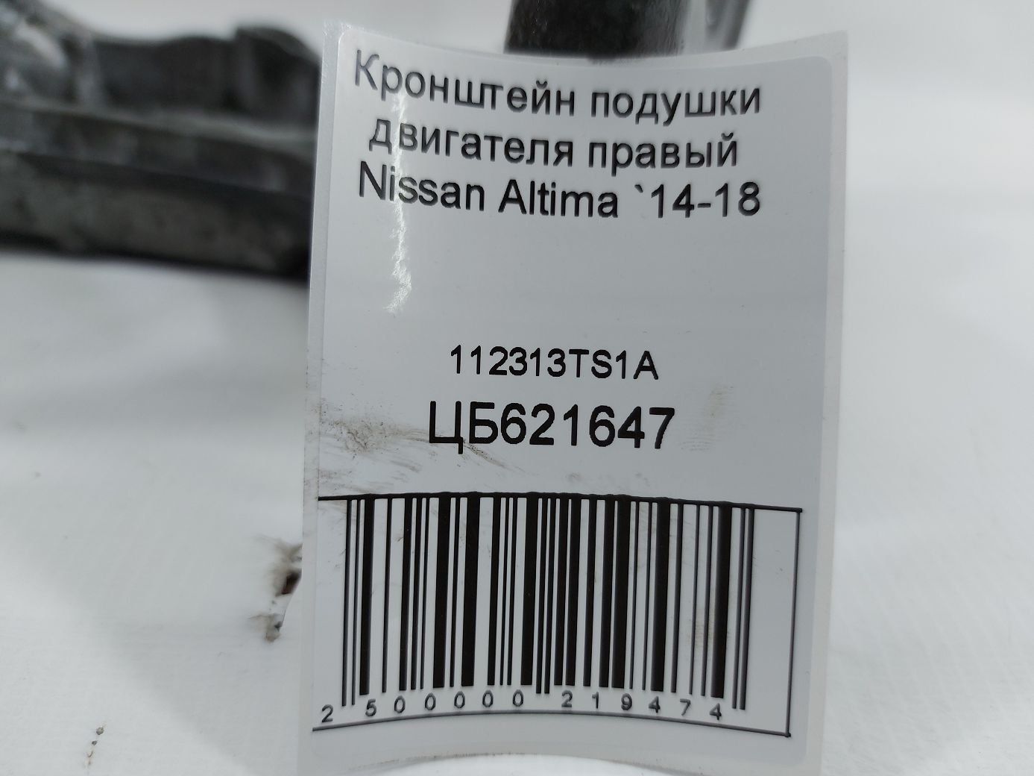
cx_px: 517
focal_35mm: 24
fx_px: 717
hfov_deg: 71.6
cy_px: 388
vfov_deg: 56.8
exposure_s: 1/100
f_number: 1.8
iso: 50
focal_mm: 5.23
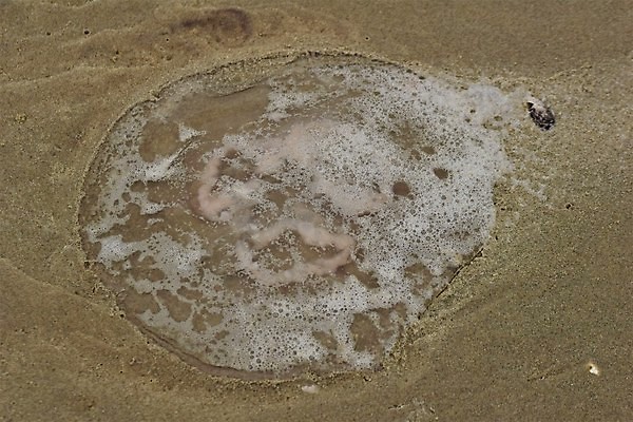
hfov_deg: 14.9
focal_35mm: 138
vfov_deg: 9.9
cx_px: 316
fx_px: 2426
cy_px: 211
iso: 100
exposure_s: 1/500
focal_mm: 92
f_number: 5.6
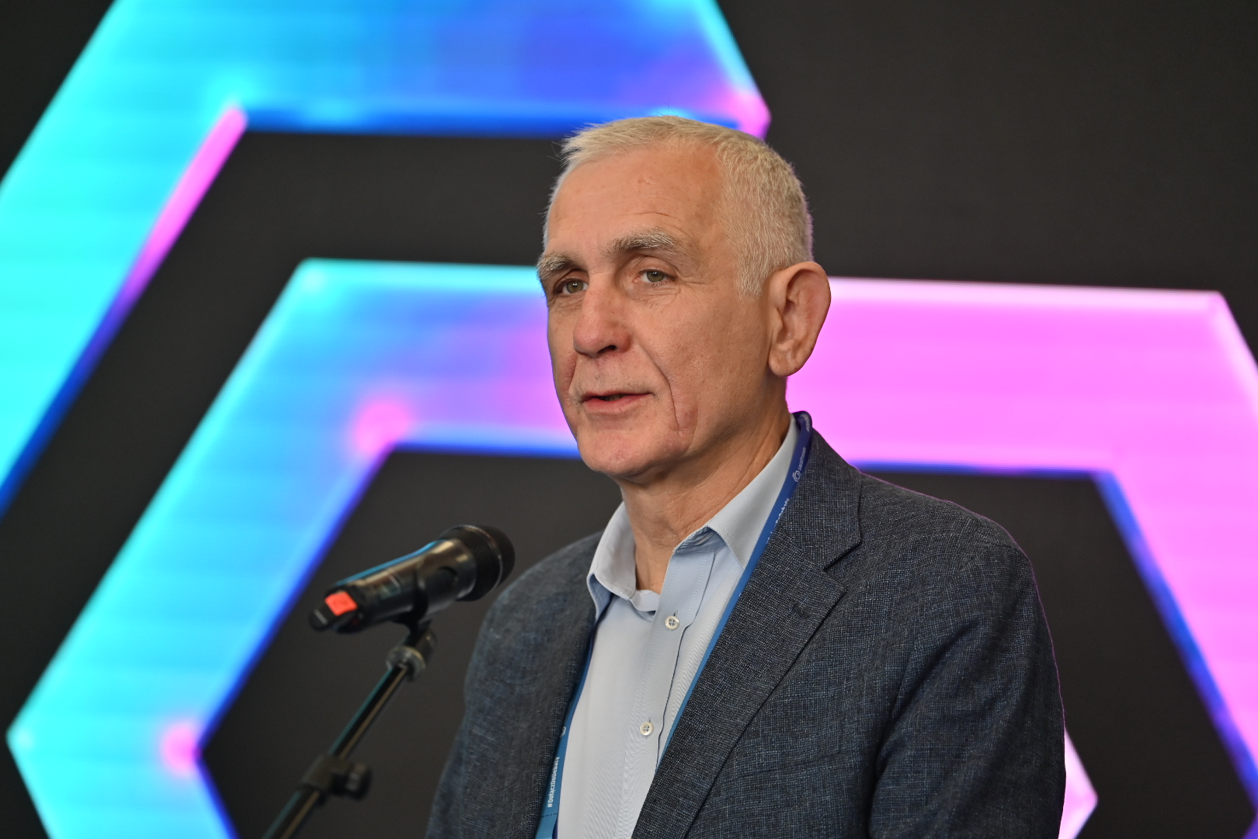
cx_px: 629
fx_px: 6290
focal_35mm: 180
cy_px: 420
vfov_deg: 7.6
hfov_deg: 11.4
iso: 560
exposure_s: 1/200
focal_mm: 180
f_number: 2.8
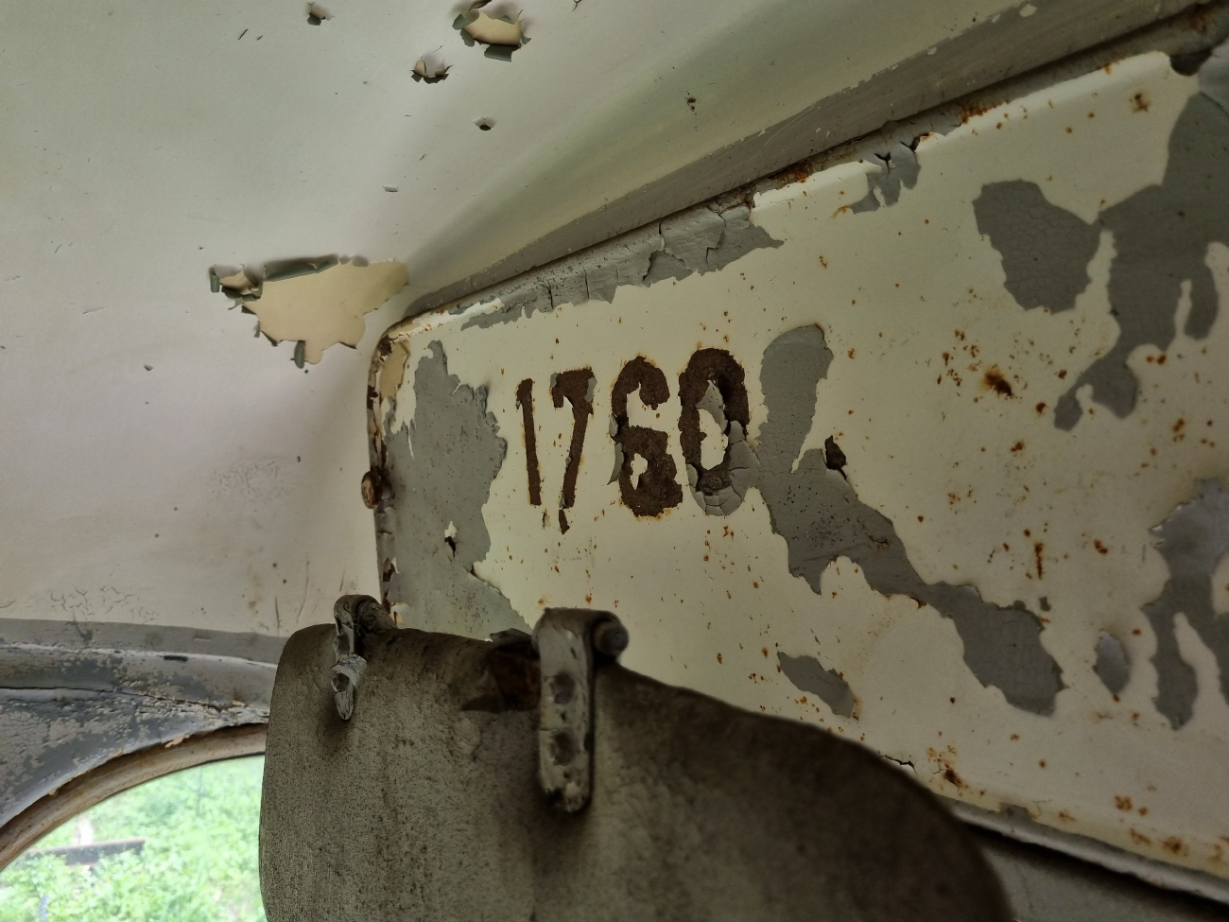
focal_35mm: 26
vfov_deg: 53.1
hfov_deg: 67.3
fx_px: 923
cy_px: 461
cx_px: 614
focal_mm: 5.4
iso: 50
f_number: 1.8
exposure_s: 1/149
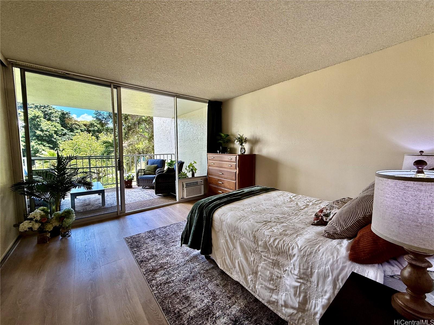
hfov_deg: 102.1
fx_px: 176
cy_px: 162
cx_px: 217
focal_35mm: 14
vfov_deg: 85.7
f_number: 2.2
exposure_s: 1/121
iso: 64
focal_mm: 2.22
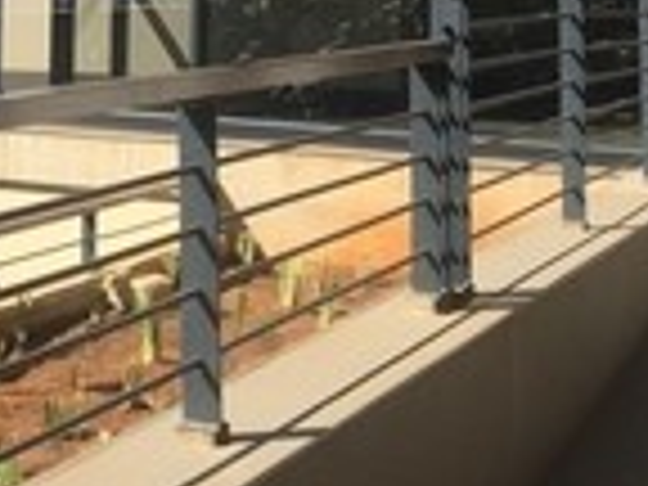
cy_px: -146
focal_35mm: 101
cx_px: -54
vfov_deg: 14.1
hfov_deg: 18.7
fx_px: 1891
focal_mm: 4.15
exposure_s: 1/1464
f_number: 2.2
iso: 32
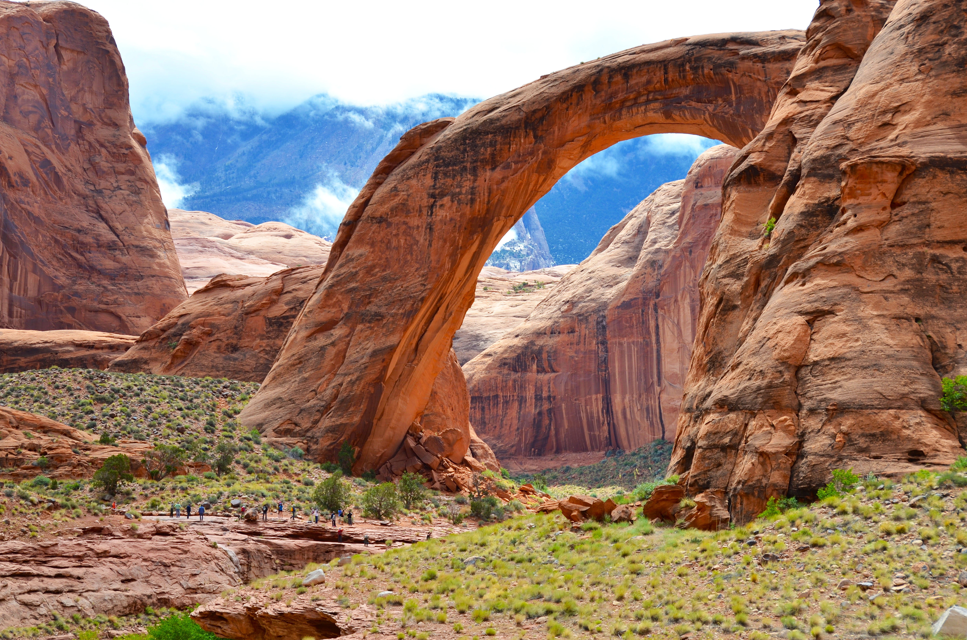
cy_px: 320
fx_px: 2091
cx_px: 484
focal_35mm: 78
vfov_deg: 17.4
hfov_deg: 26.0
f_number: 8
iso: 100
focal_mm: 52
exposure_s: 1/250
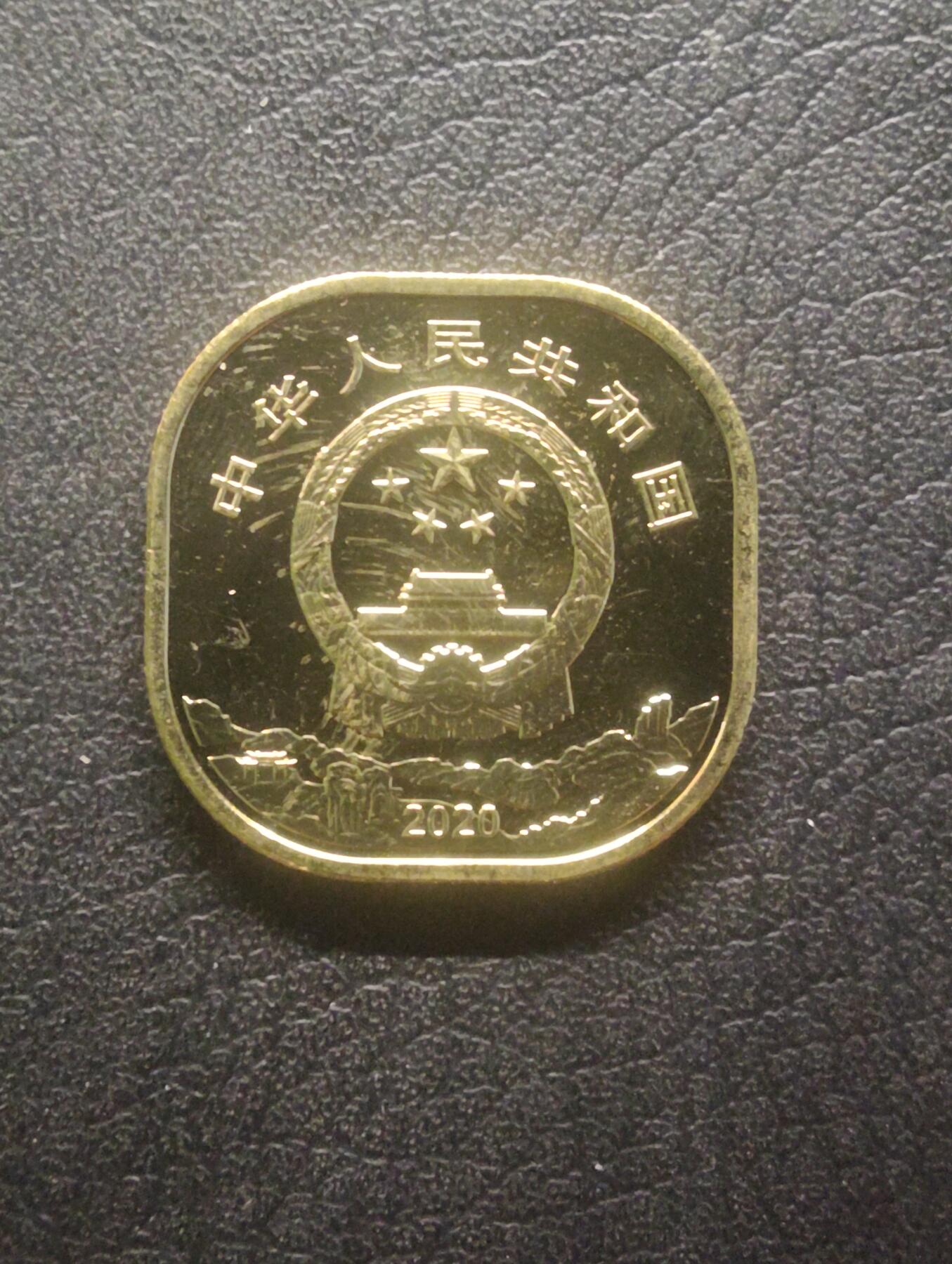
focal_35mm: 50
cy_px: 632
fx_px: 1829
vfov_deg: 38.1
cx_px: 476
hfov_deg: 29.2
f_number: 2.2
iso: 1250
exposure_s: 1/33.3
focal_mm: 3.42
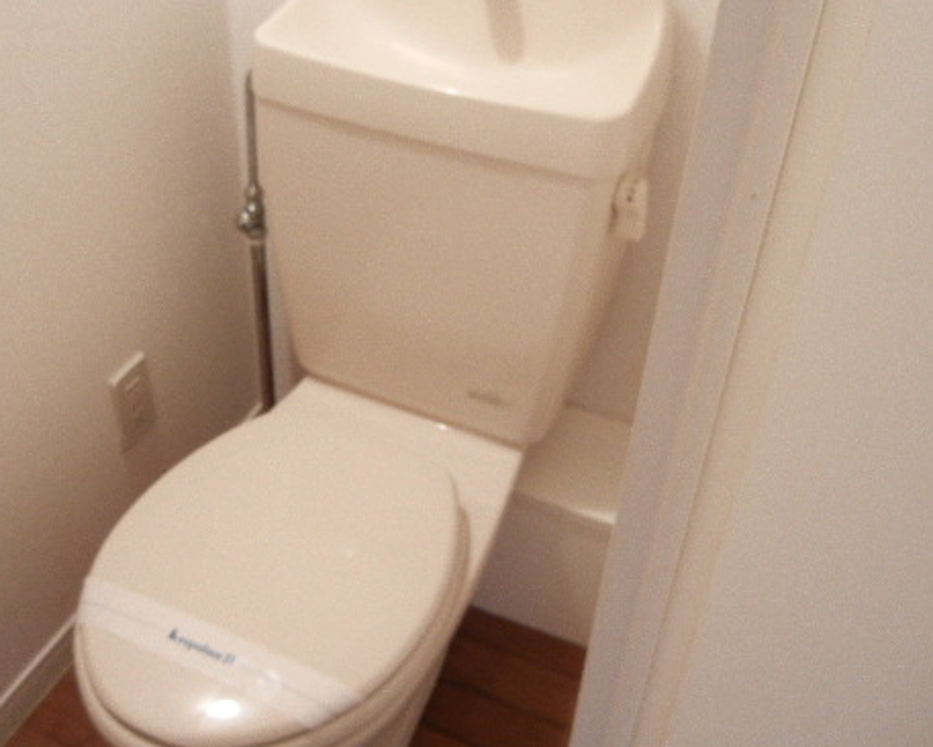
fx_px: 1133
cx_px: 365
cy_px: 357
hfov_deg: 44.5
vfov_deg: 36.5
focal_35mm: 41
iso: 400
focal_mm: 5.4
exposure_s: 1/10.7
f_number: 3.5
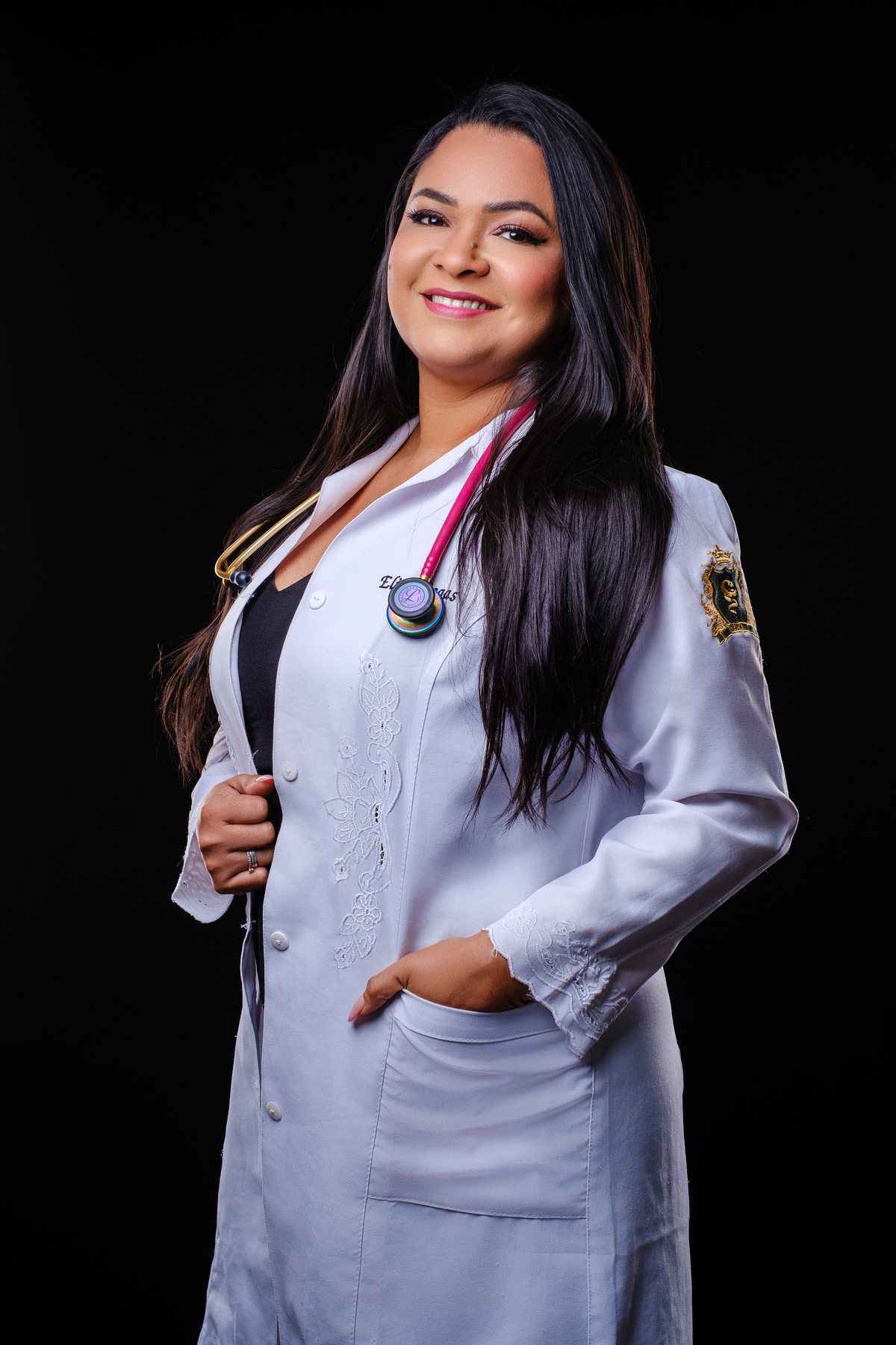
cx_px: 448
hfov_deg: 18.2
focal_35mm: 75
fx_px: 2800
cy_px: 672
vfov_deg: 27.0
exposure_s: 1/100
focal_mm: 50
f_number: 5.6
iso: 250
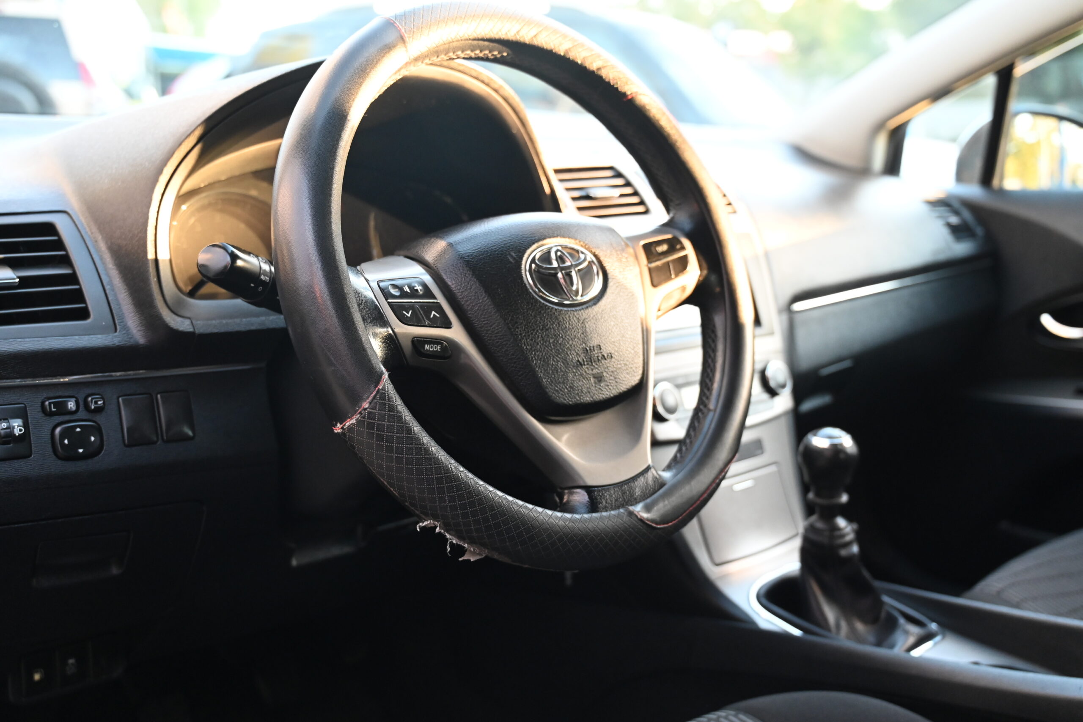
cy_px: 361
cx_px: 542
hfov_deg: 53.1
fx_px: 1083
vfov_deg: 36.9
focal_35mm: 36
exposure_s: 1/125
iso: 3200
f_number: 4
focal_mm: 36
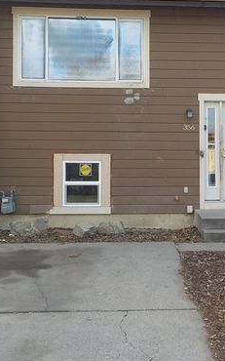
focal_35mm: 43
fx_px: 422
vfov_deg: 46.2
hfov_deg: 29.4
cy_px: 180
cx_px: 169
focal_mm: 4.1
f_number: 3.3
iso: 125
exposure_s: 1/250
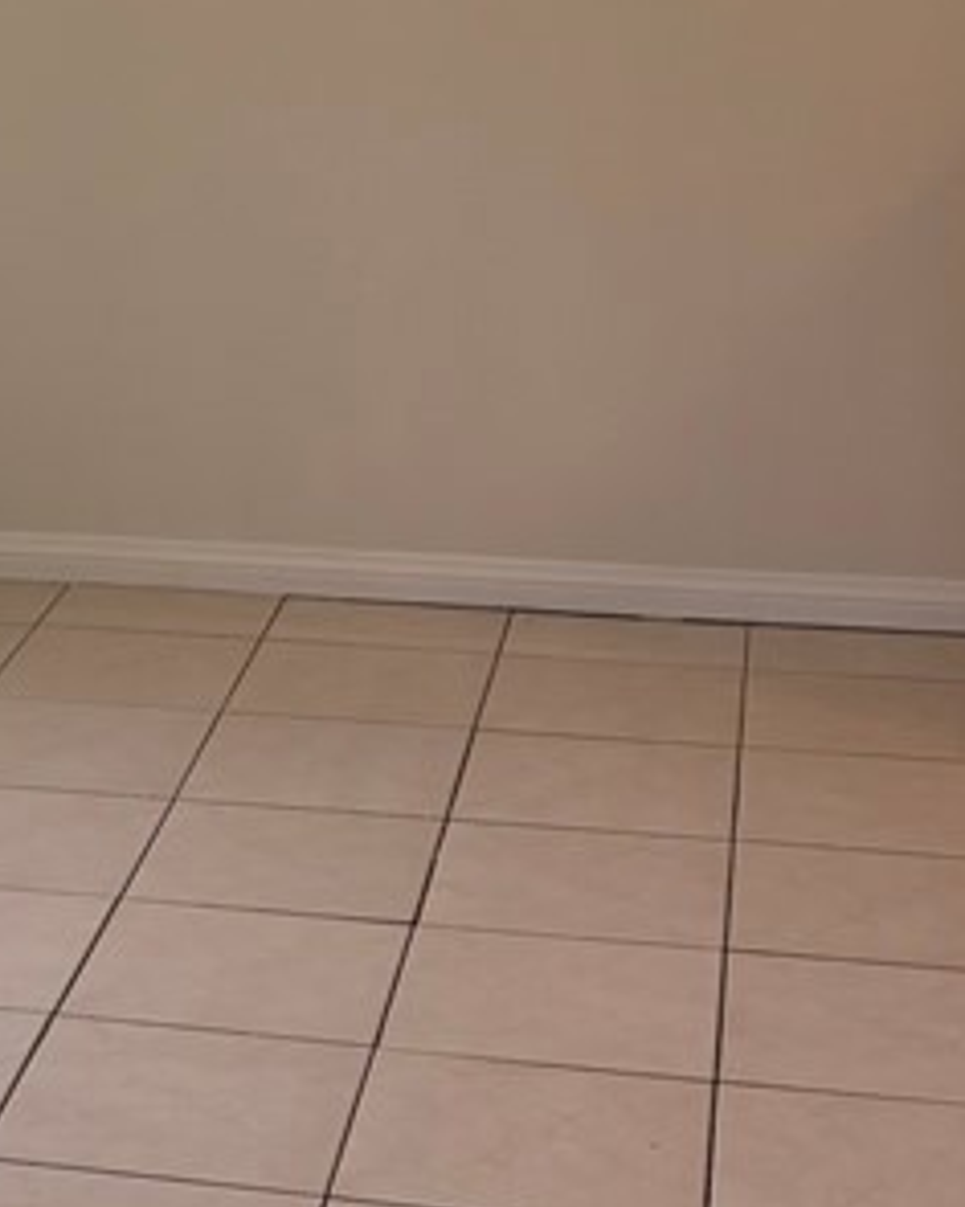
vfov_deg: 21.1
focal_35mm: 88
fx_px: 3142
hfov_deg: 16.6
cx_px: -233
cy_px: 41
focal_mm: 5.96
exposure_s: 1/121
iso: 64
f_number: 1.6
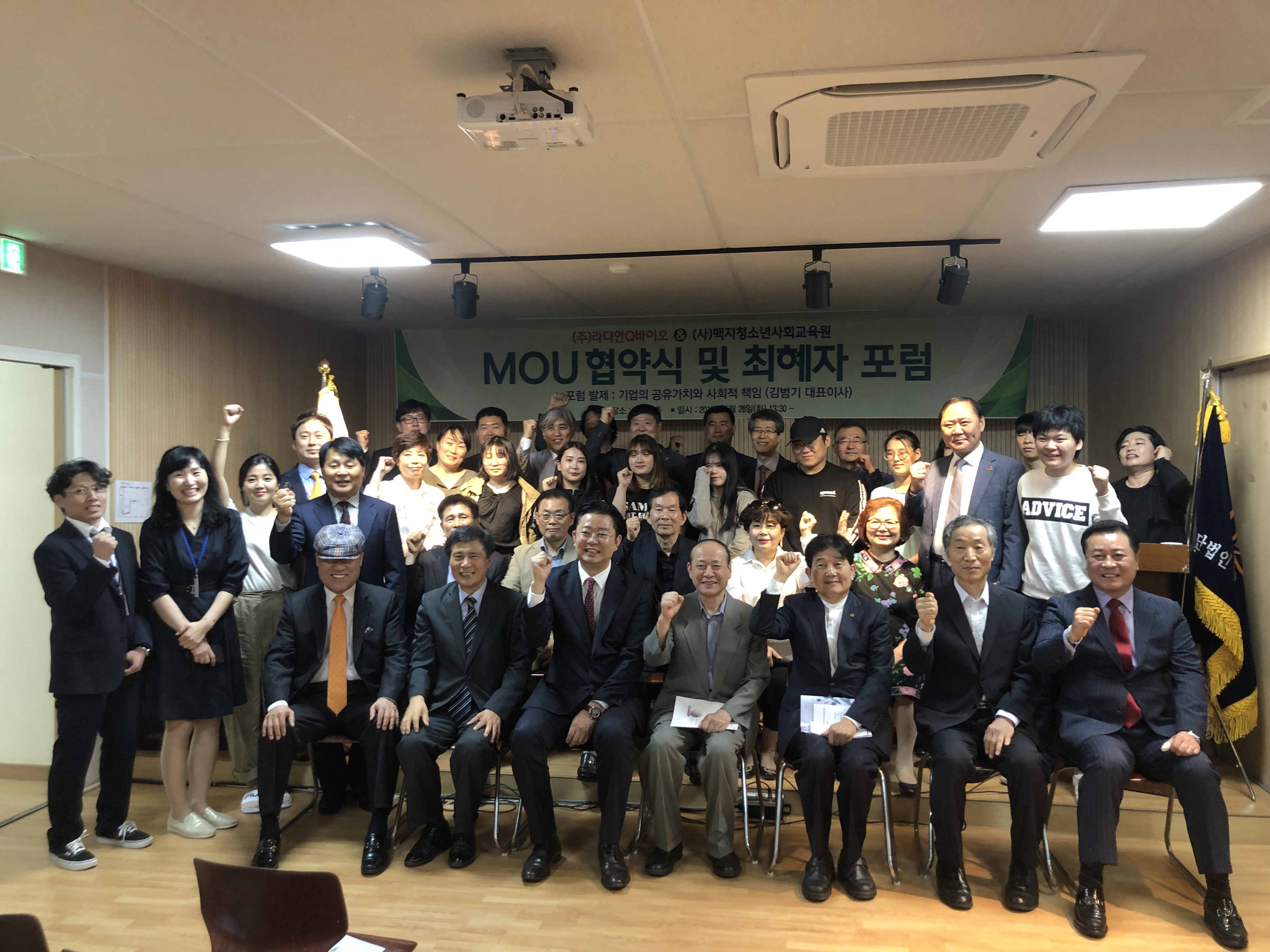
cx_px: 635
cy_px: 476
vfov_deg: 49.7
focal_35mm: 28
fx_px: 1027
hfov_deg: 63.4
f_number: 1.8
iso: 50
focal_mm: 3.99
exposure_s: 1/15
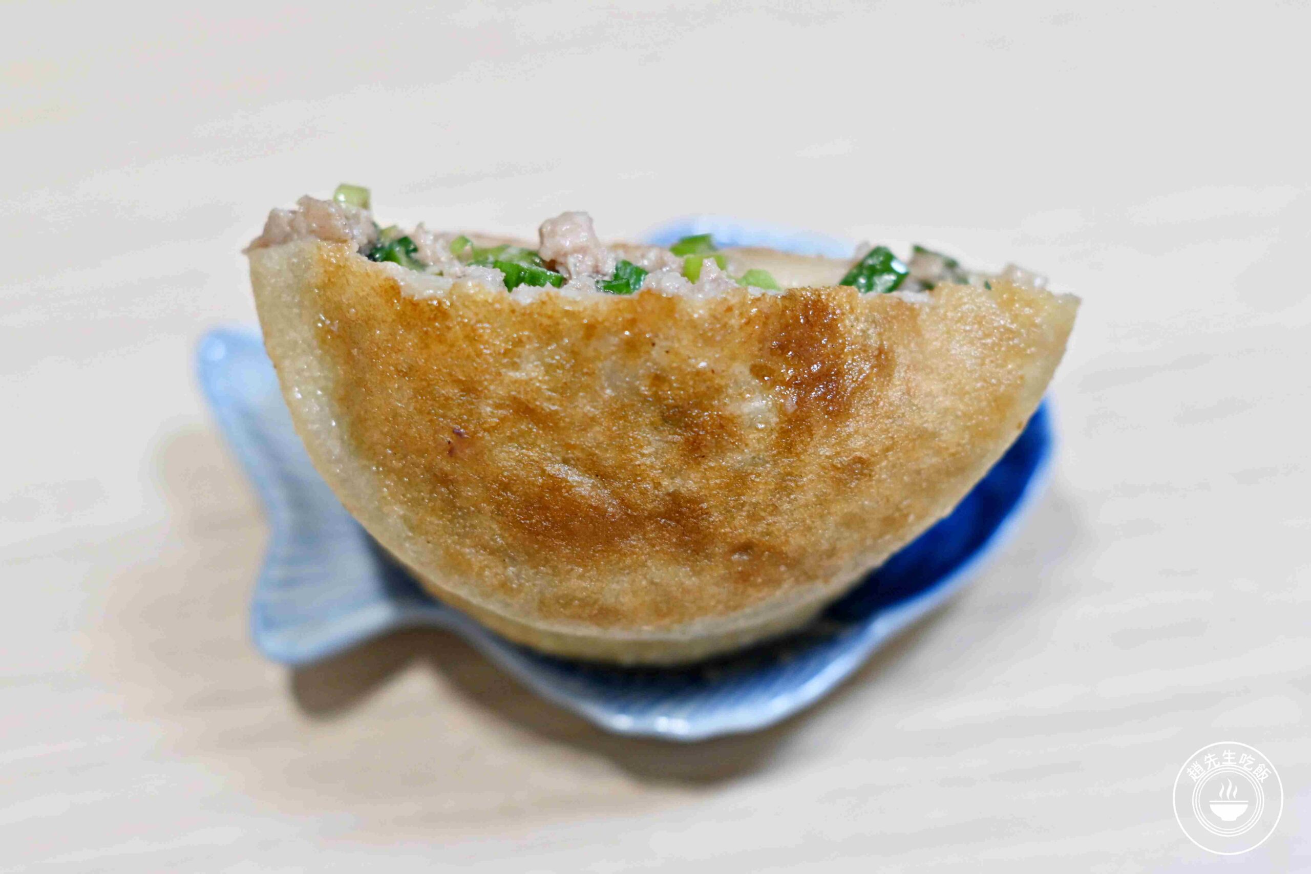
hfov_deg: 27.0
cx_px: 656
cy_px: 437
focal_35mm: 75
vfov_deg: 18.2
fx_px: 2731
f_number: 2.5
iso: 500
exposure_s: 1/200
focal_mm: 50
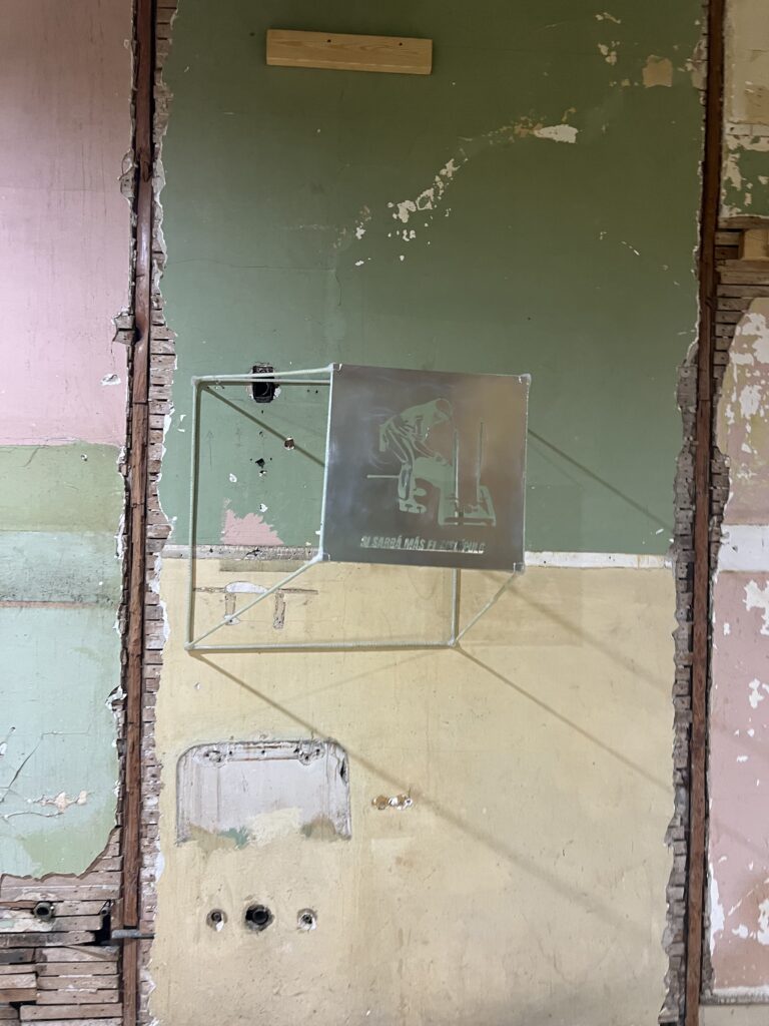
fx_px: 770
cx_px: 384
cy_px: 513
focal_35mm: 26
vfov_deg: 67.3
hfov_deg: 53.1
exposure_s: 1/60
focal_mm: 5.7
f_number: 1.5
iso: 160
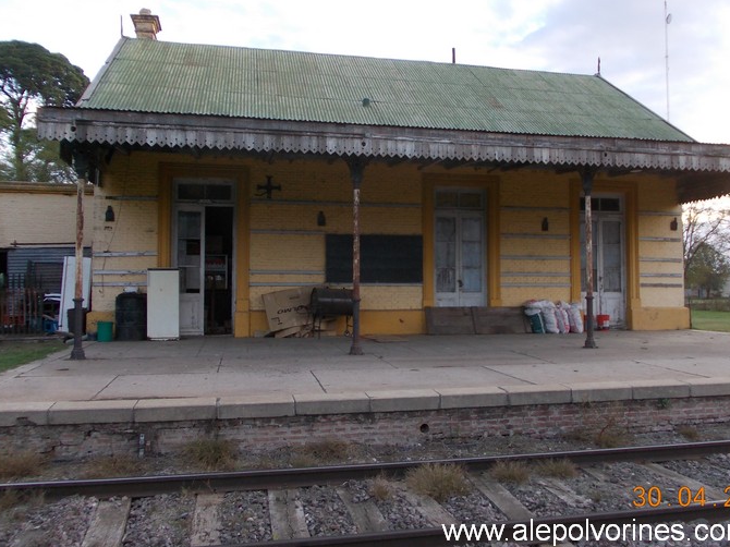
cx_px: 407
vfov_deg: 44.1
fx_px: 675
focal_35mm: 32
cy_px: 258
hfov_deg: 56.7
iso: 80
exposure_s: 1/100
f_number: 2.7
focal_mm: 4
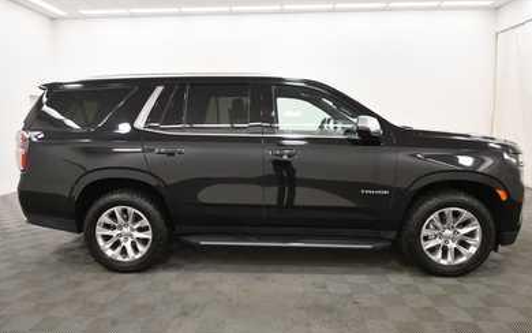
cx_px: 271
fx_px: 334
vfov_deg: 53.0
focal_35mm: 23
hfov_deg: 77.1
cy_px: 173
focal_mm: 15
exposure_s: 1/125
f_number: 5
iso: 1100
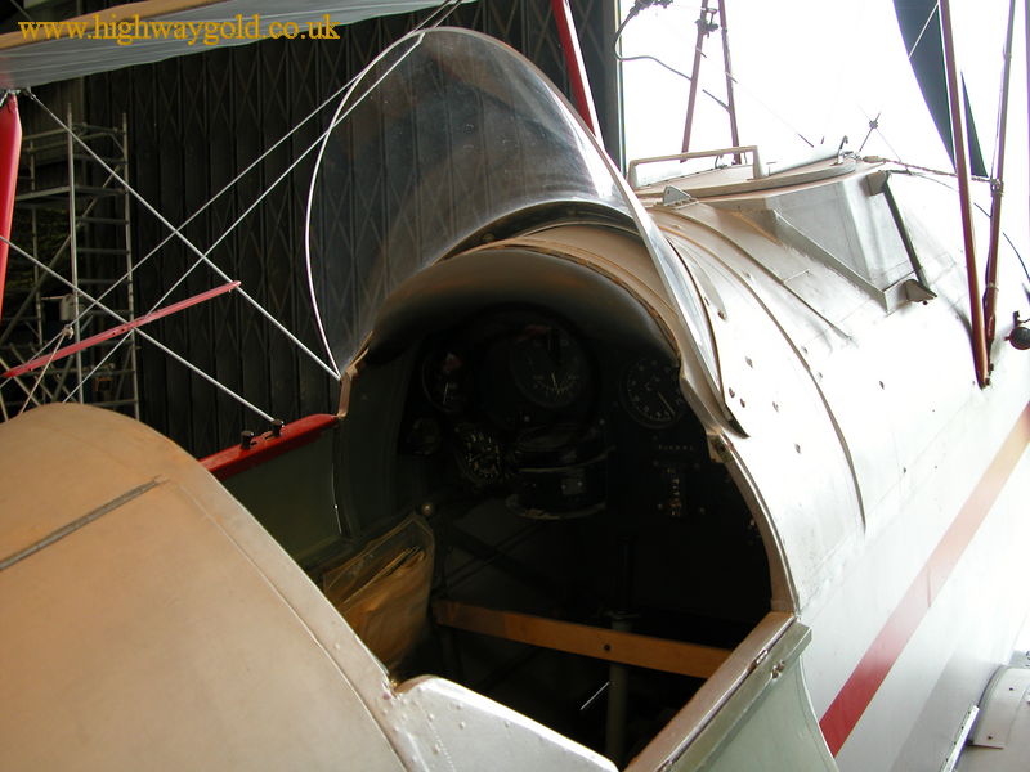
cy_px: 386
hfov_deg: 52.6
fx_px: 1041
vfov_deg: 40.7
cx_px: 515
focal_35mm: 35
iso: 100
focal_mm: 8.9
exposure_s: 1/49.5
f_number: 2.8
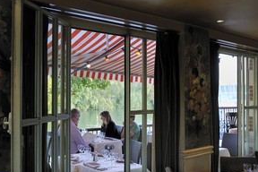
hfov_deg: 54.4
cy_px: 93
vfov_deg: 37.8
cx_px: 120
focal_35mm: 35
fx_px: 251
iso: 800
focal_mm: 24
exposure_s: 1/80
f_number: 5
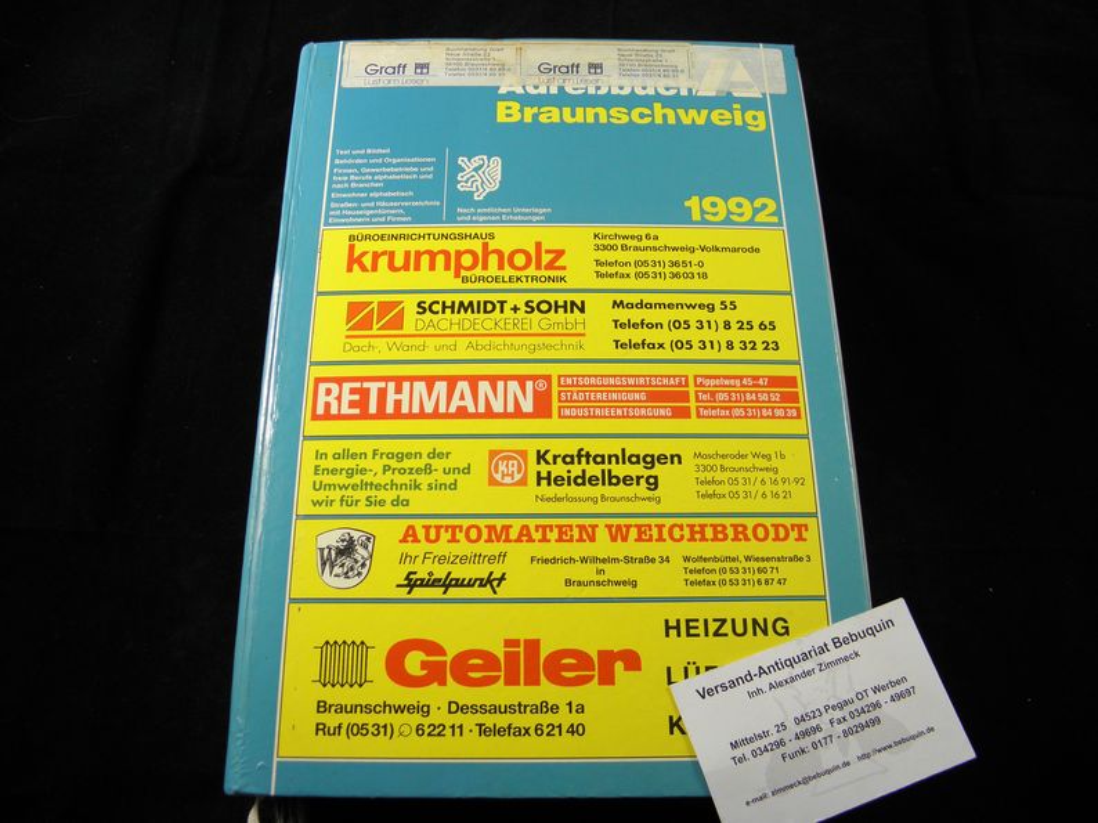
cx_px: 549
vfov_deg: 46.8
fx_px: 951
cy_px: 412
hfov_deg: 60.0
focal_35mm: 30
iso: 100
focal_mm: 5.5
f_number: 3.6
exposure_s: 1/40
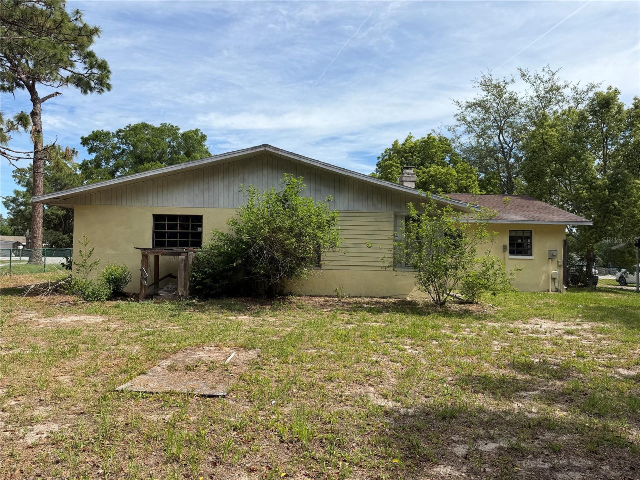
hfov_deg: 71.6
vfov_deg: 56.8
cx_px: 320
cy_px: 240
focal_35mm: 24
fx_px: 444
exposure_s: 1/4167
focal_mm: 6.76
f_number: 1.78
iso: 80
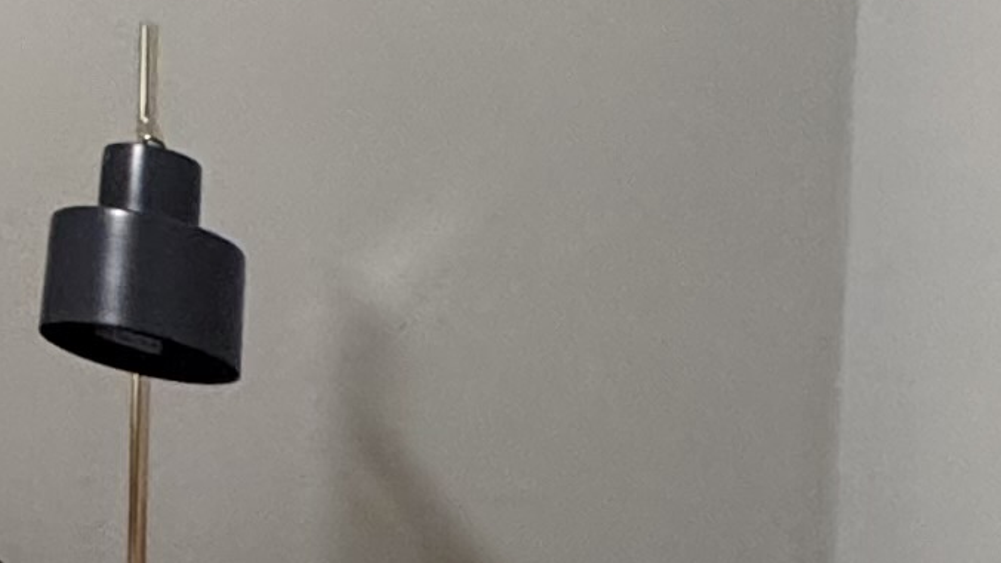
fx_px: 2415
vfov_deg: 11.9
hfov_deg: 14.5
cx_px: -1448
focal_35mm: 91
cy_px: -556
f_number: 2.2
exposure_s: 1/50
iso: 250
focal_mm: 2.22
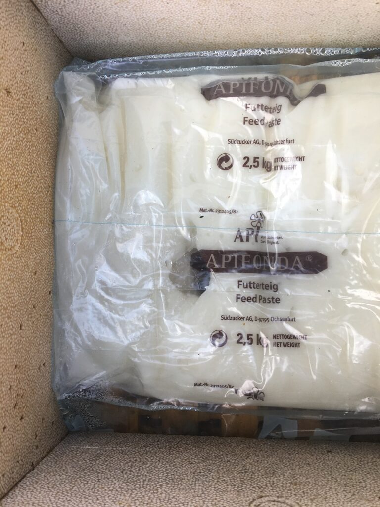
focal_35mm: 29
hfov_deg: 48.2
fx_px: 424
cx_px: 190
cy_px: 254
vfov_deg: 61.7
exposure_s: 1/105
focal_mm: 4.15
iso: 25
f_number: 2.2
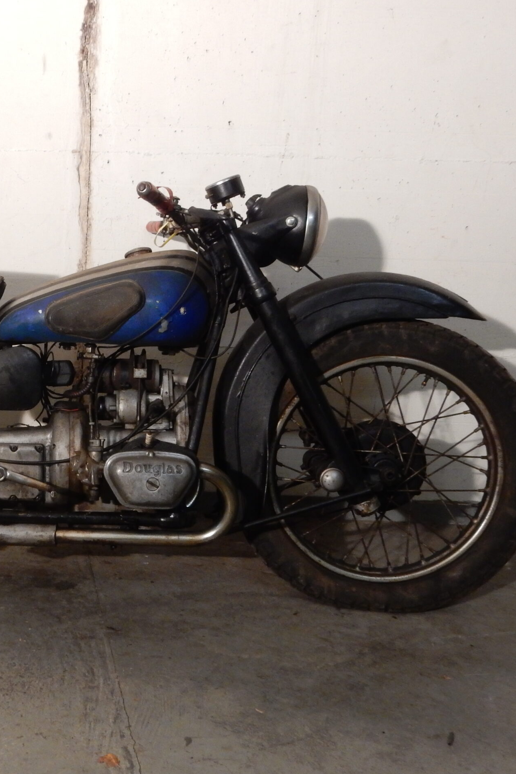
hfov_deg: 30.5
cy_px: 386
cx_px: 50
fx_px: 903
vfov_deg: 46.4
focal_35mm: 42
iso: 400
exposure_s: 1/10
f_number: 6.3
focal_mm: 5.4
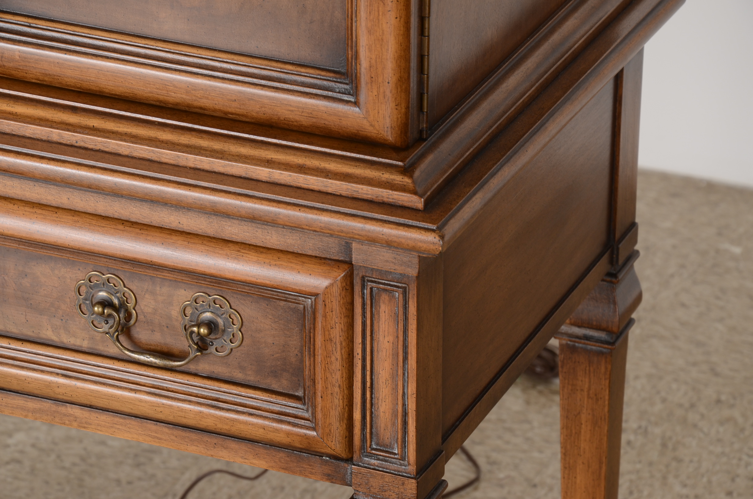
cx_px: 376
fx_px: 3288
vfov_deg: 8.7
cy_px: 250
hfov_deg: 13.1
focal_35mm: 158
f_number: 10
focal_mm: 105
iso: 200
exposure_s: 1/80
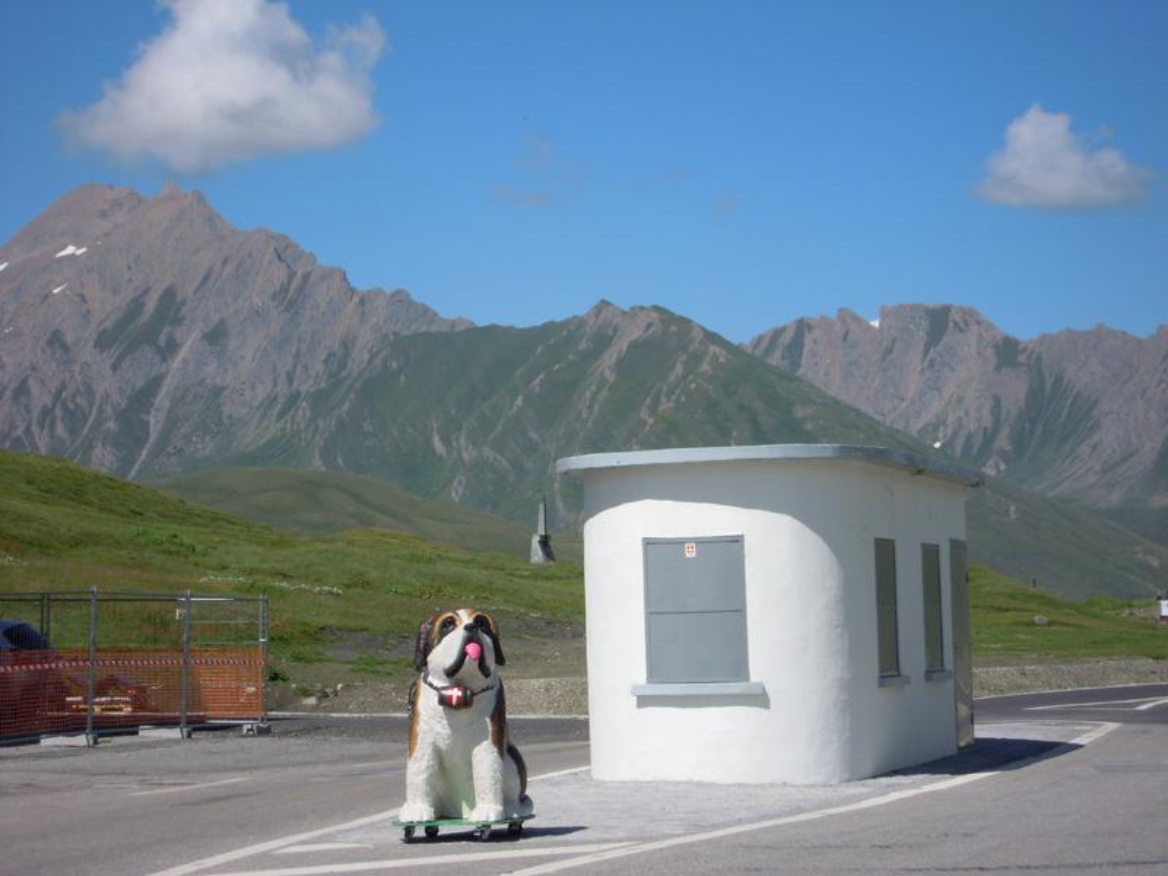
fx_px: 3813
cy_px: 438
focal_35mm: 113
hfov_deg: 17.4
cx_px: 584
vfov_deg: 13.1
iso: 100
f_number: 5.9
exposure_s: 1/800
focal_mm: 20.3
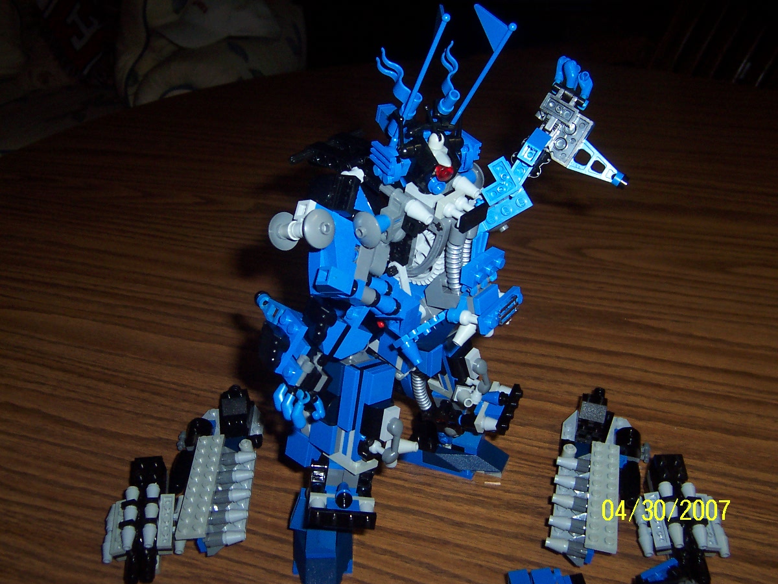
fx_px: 809
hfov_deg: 51.4
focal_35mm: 36
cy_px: 292
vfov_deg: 39.7
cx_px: 389
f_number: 2.8
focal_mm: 5.6
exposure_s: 1/60
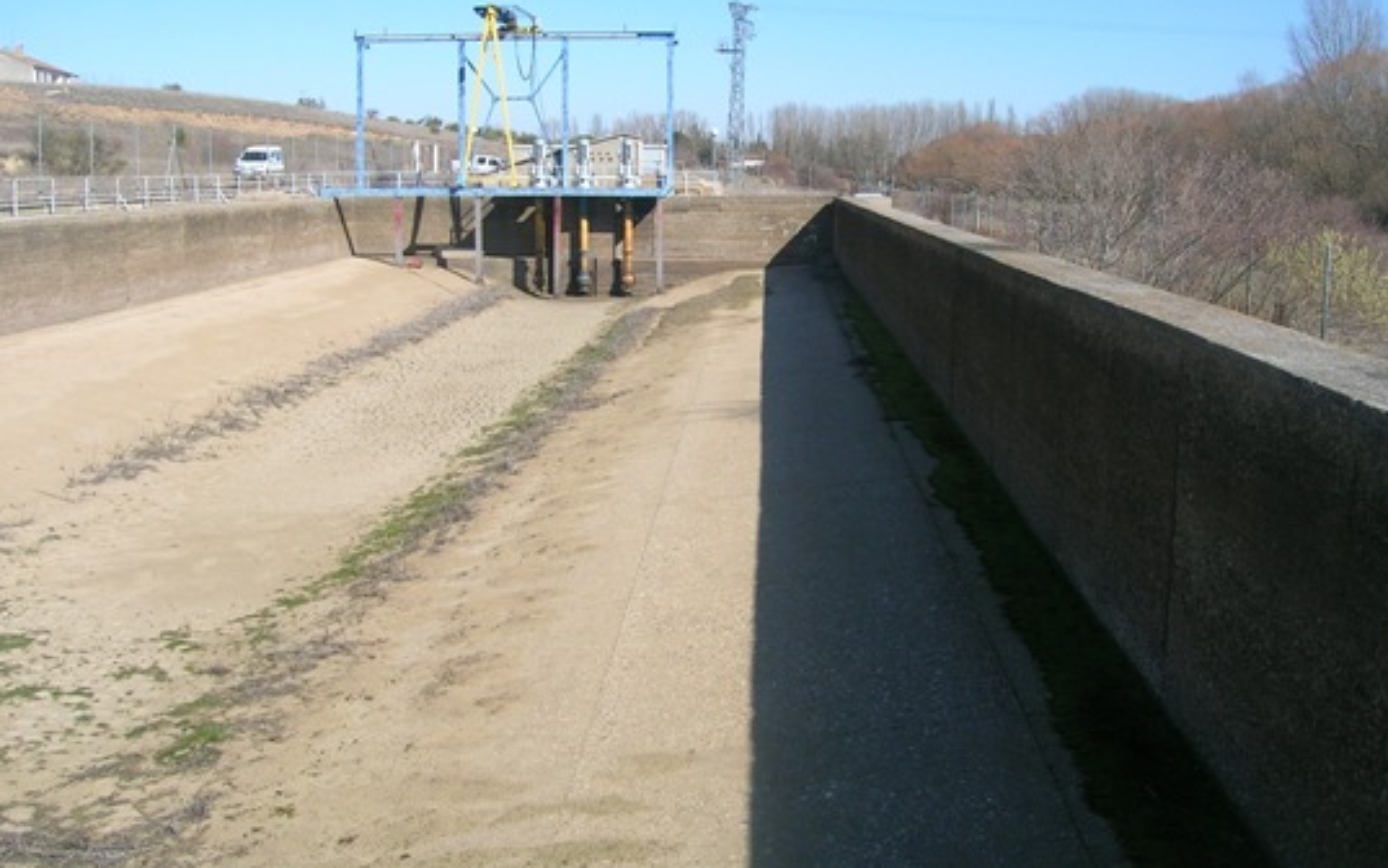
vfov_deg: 33.5
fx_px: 1438
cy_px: 355
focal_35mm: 38
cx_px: 685
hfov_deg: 51.5
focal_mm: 5.4
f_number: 4.8
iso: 50
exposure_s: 1/366
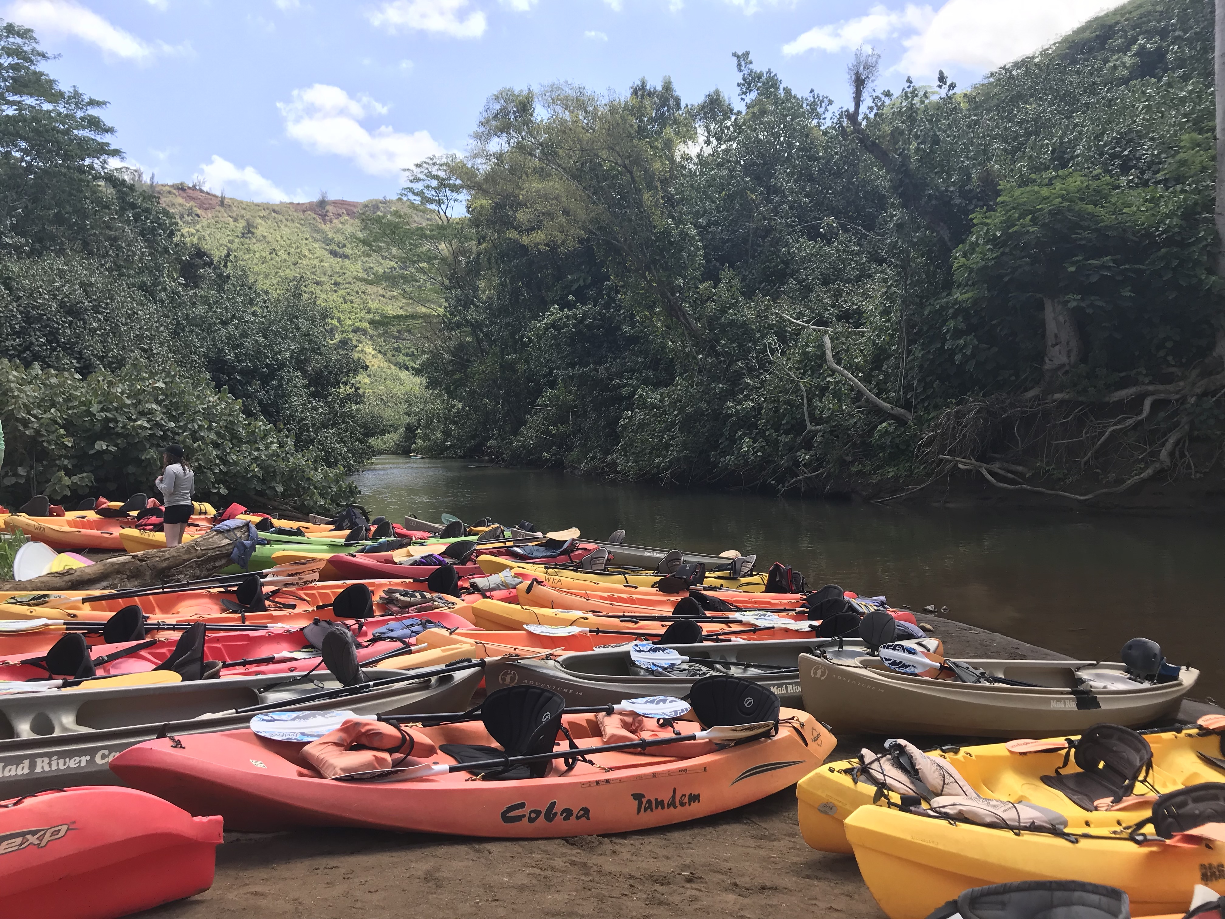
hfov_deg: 63.4
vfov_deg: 49.7
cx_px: 612
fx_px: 991
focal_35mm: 28
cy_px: 460
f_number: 1.8
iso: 20
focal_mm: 3.99
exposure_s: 1/921
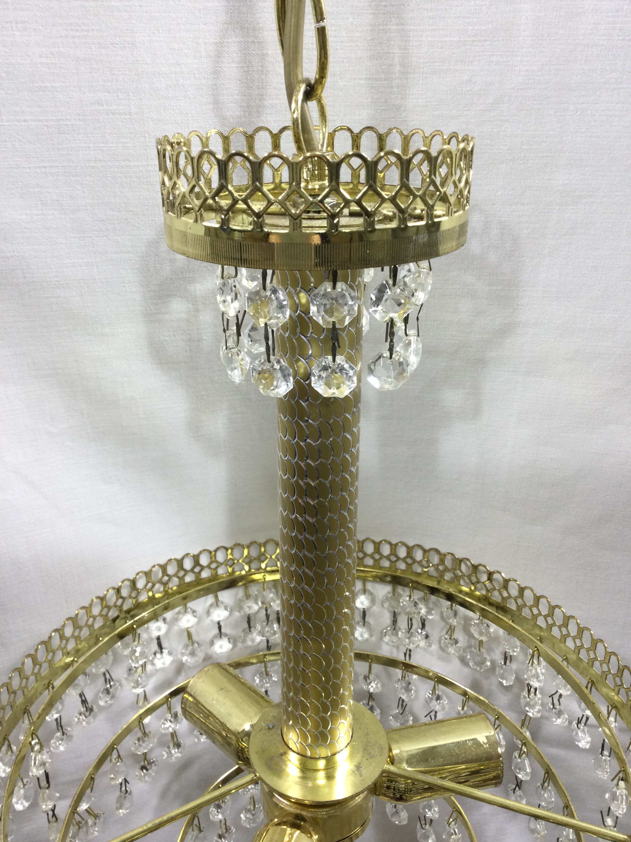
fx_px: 753
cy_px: 421
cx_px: 316
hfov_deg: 45.4
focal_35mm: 31
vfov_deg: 58.4
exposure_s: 1/33
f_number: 2.4
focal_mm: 3.3
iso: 25
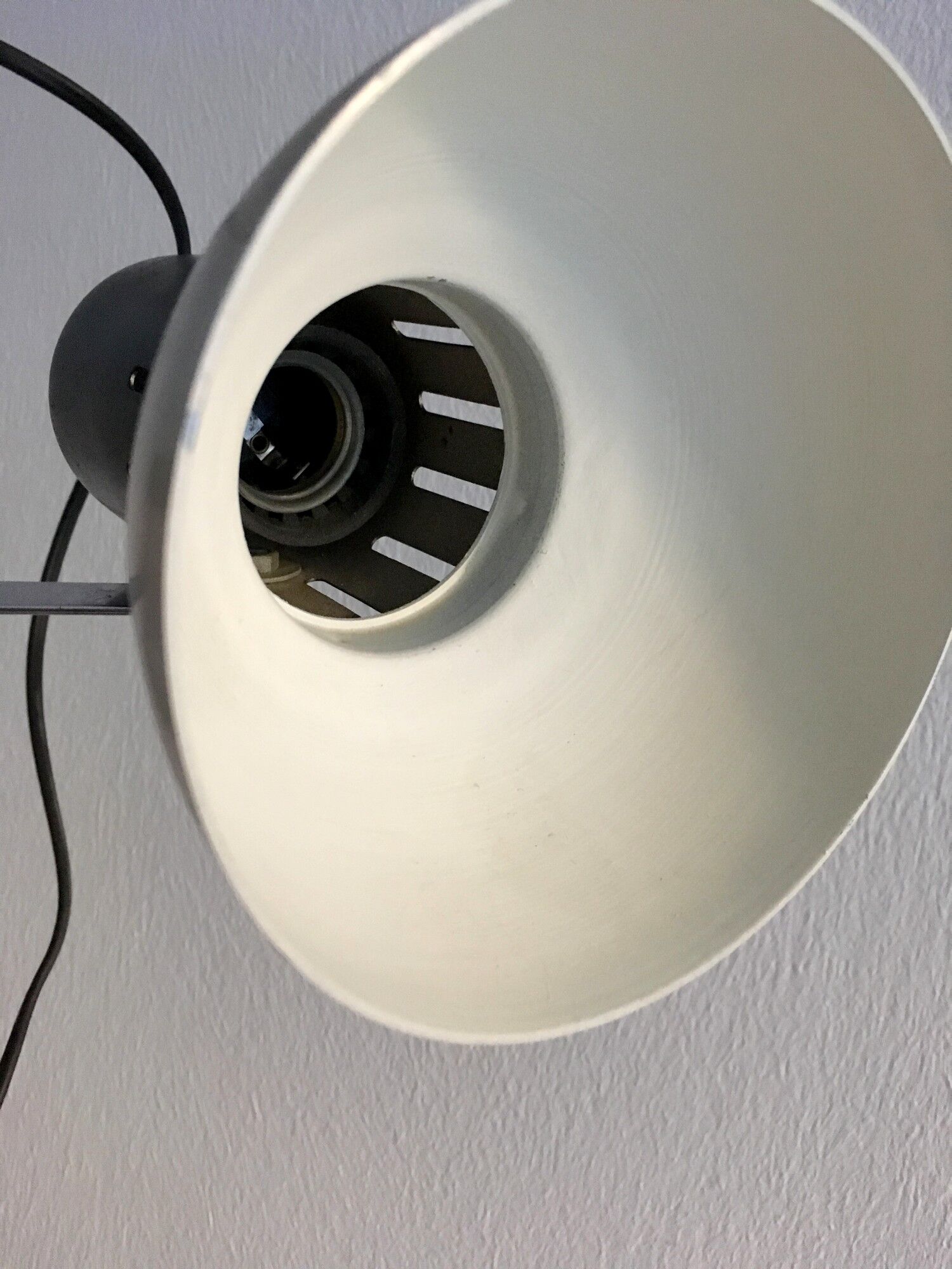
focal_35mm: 29
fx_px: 1063
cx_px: 476
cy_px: 634
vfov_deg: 61.7
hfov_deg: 48.2
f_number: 2.2
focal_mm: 4.15
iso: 200
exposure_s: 1/17
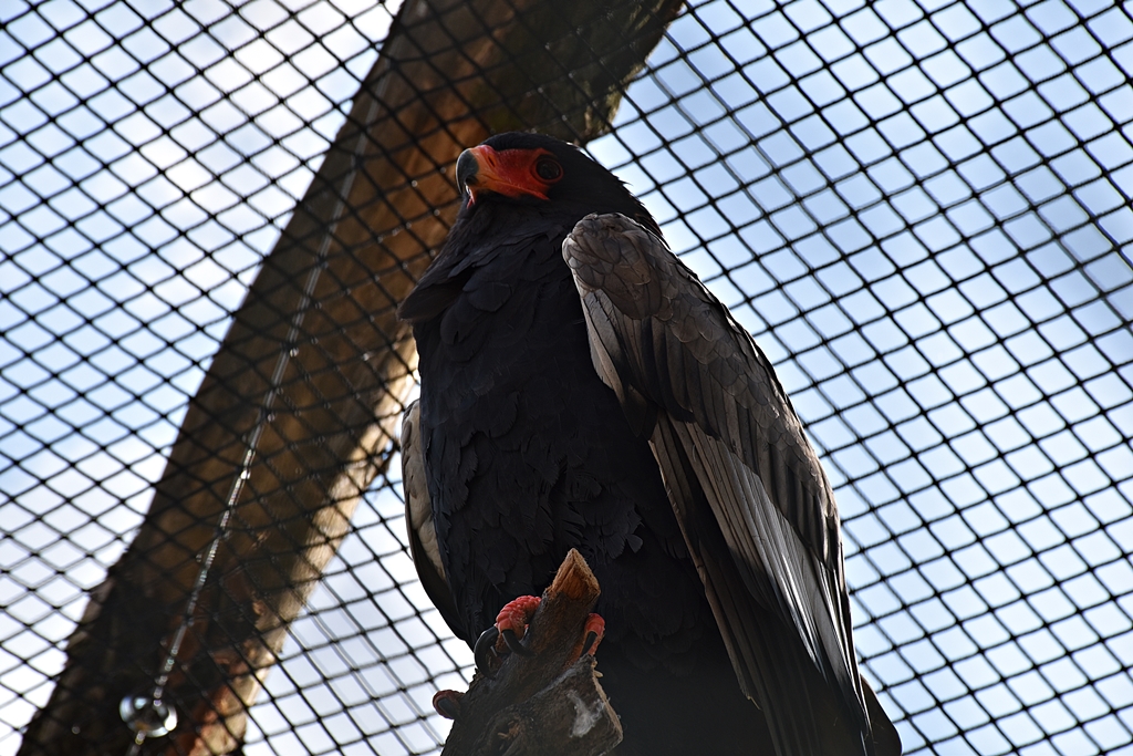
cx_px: 566
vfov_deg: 7.9
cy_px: 378
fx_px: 5477
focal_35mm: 174
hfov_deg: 11.8
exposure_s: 1/250
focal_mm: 116
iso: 200
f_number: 8
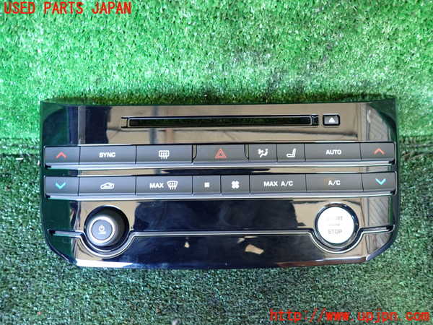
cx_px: 216
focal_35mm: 25
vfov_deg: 54.9
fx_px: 313
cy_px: 162
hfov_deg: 69.4
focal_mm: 4.5
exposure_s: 1/30
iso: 500
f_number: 2
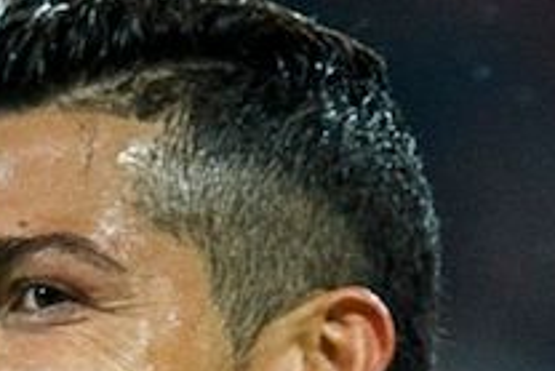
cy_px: 699
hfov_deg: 1.0
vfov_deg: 0.7
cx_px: 264
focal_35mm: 1968
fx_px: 30360
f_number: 2.8
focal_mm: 400
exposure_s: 1/1250
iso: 2500
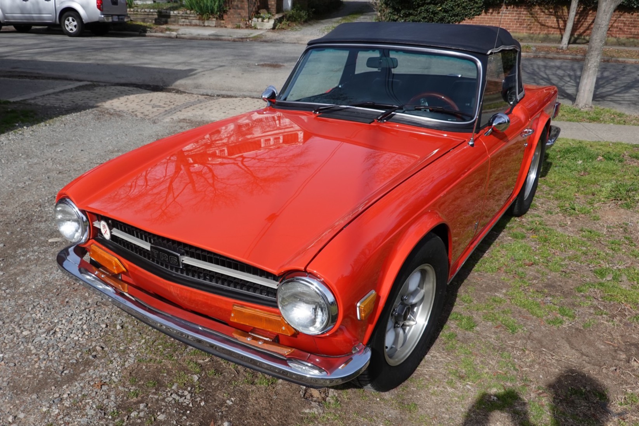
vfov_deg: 53.1
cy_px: 213
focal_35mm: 24
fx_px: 426
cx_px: 320
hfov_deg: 73.7
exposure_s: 1/1000
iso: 125
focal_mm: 9
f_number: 4
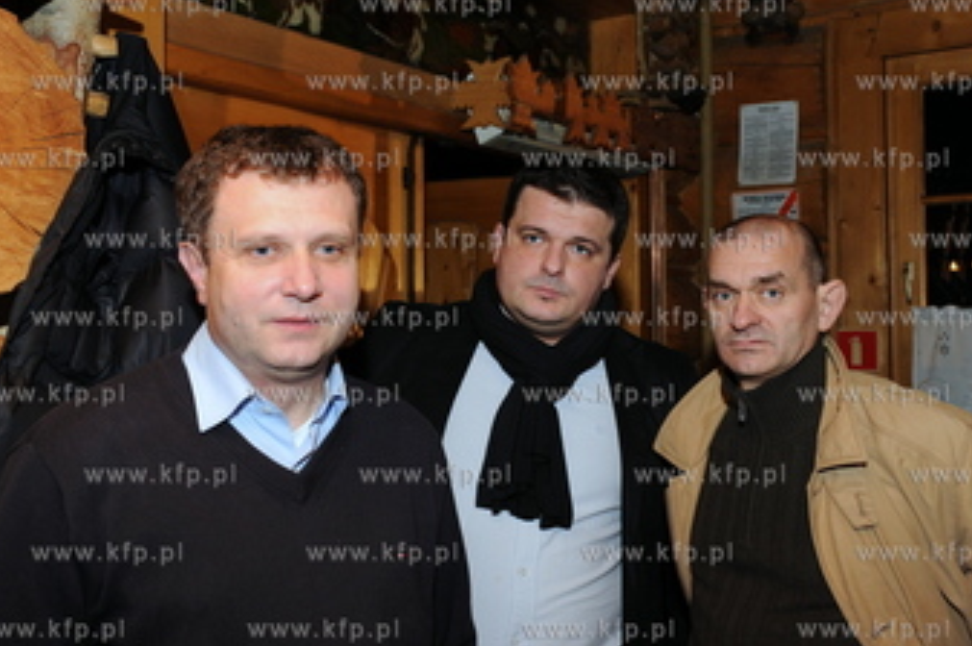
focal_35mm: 38
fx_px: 1025
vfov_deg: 34.9
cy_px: 277
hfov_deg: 50.6
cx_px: 536
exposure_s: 1/60
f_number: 8
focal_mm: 32
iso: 1600
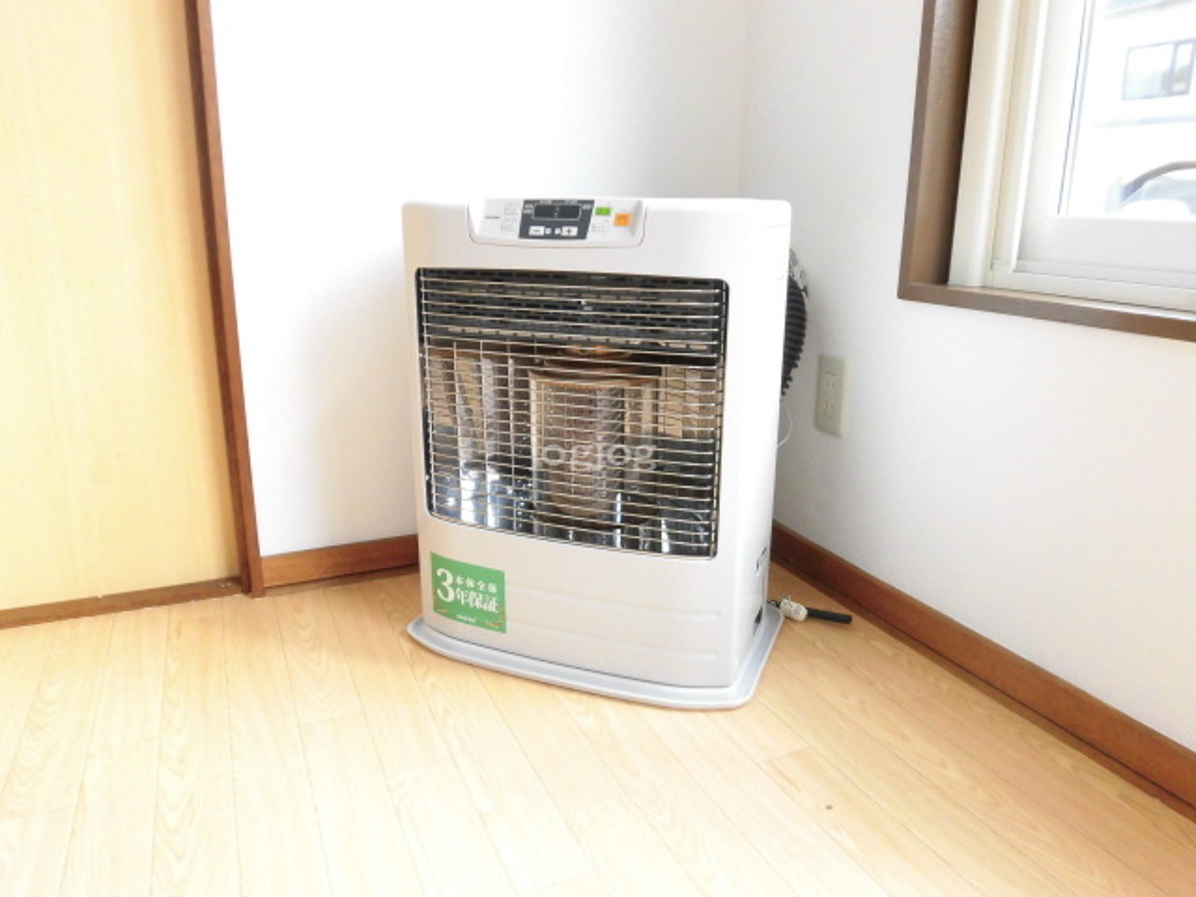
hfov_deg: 71.6
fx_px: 829
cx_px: 598
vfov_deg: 56.8
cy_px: 448
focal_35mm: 24
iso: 200
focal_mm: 4.3
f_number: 3.1
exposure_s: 1/60
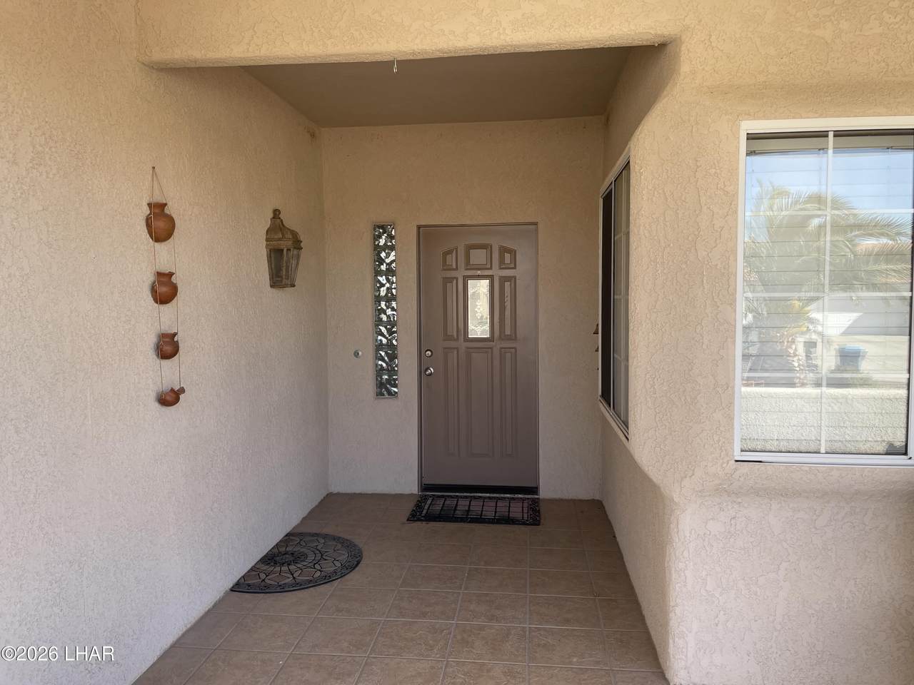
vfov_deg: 53.1
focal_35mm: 26
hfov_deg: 67.3
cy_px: 342
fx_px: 687
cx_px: 457
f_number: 1.6
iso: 32
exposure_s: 1/390
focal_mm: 4.2
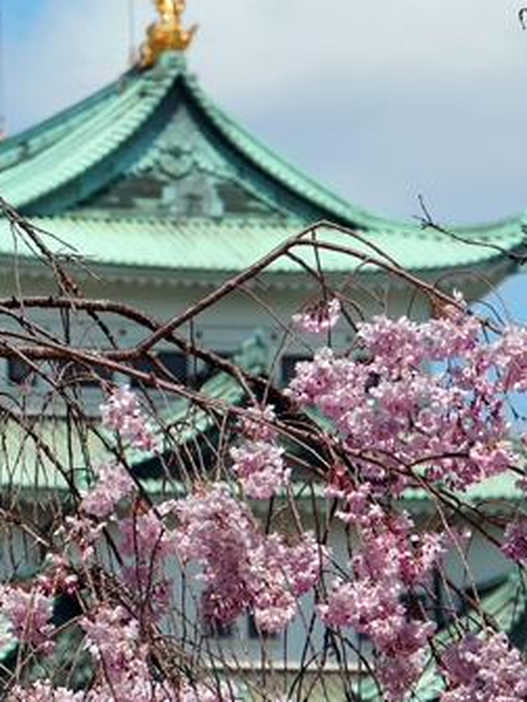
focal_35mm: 420
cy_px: 520
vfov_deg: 4.7
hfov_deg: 3.5
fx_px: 8527
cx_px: -48
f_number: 9
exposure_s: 1/250
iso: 100
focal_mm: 122.6
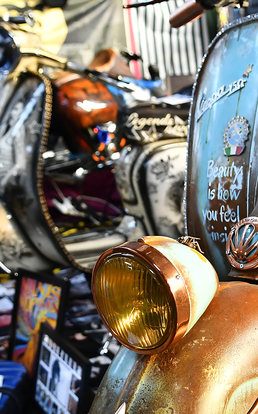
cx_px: 168
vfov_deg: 49.5
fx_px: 448
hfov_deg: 31.9
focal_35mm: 40
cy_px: 204
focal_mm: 17
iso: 1100
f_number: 2.8
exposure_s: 1/160
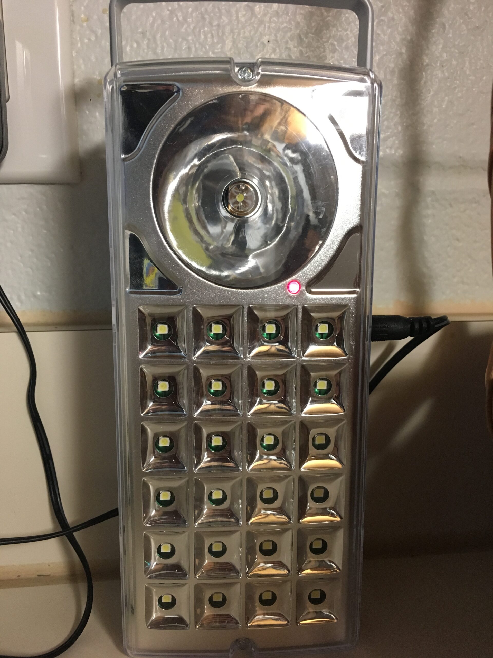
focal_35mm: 29
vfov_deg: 61.7
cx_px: 246
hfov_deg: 48.2
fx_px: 551
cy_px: 329
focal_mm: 4.15
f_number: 2.2
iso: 160
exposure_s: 1/30
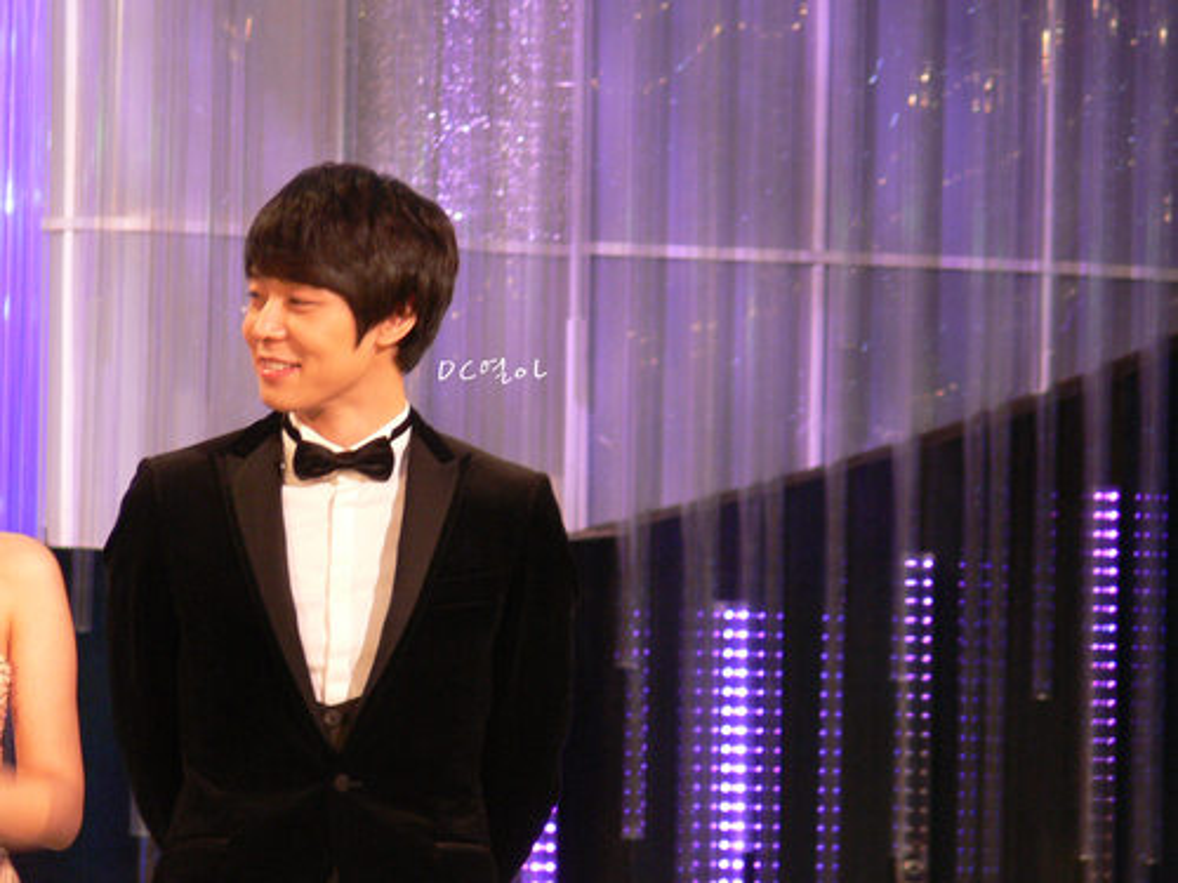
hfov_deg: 3.7
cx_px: 589
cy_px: 442
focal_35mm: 535
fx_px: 18206
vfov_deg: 2.8
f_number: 3.7
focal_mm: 88.8
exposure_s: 1/30
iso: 200
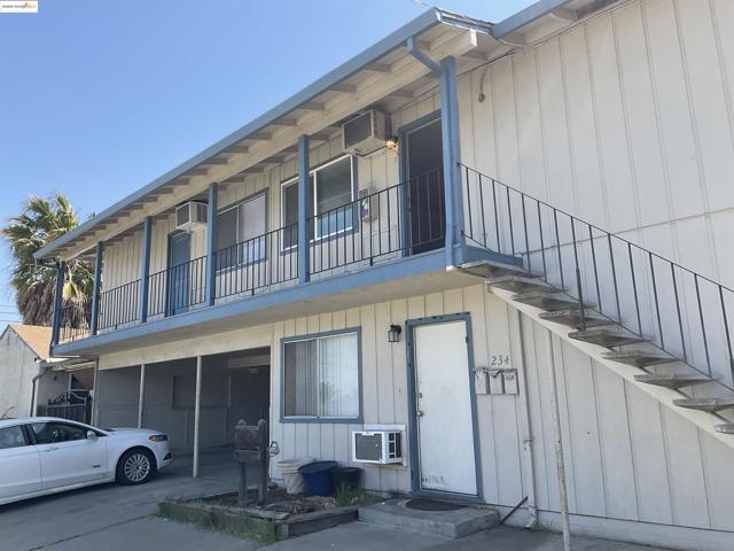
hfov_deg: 61.7
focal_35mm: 29
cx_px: 367
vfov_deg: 48.2
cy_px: 276
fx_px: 615
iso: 16
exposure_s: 1/816
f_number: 1.8
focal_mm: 3
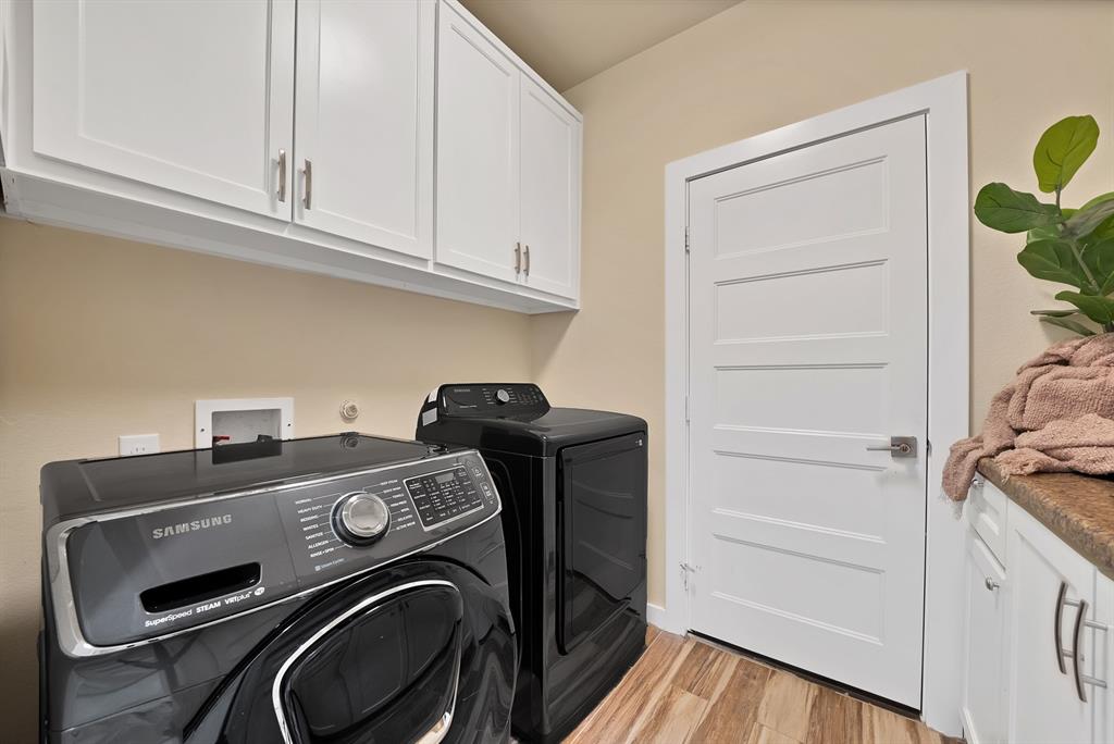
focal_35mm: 12
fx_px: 372
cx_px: 557
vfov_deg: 90.1
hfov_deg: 112.6
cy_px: 372
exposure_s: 1/2
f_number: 9
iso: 640
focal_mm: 12
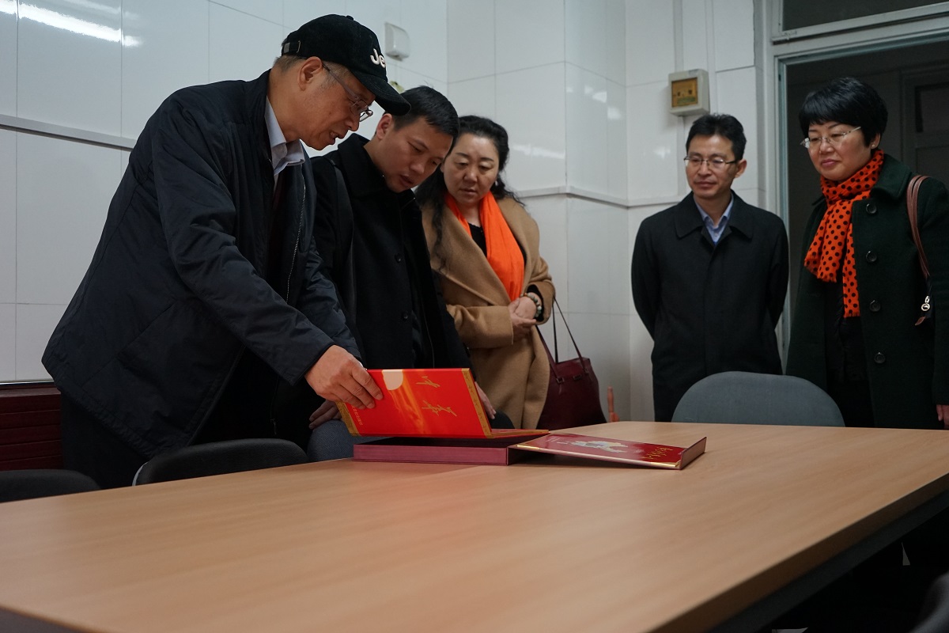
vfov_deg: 35.1
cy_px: 316
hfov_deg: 50.7
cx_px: 474
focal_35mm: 38
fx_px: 1002
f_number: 4
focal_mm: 38
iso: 2000
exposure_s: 1/160
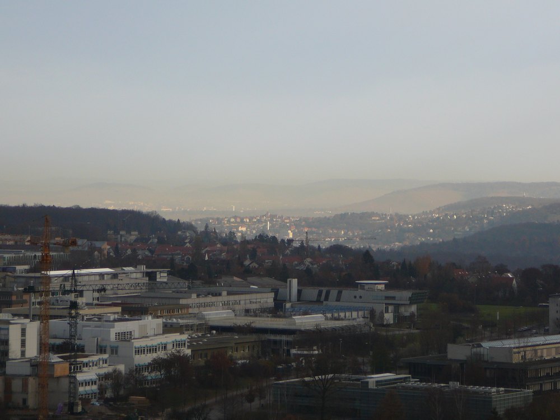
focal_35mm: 148
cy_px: 210
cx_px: 280
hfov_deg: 13.3
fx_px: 2394
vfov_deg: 10.0
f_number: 4
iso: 80
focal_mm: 22
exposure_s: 1/400
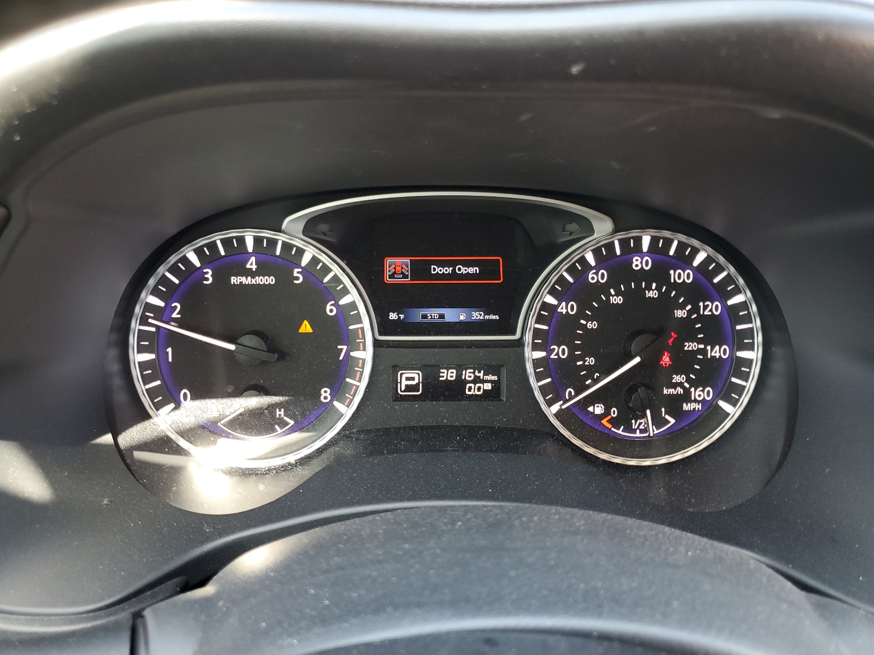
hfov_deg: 67.3
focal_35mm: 26
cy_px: 328
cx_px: 437
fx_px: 656
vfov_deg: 53.1
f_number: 1.5
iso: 65
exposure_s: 1/60.2
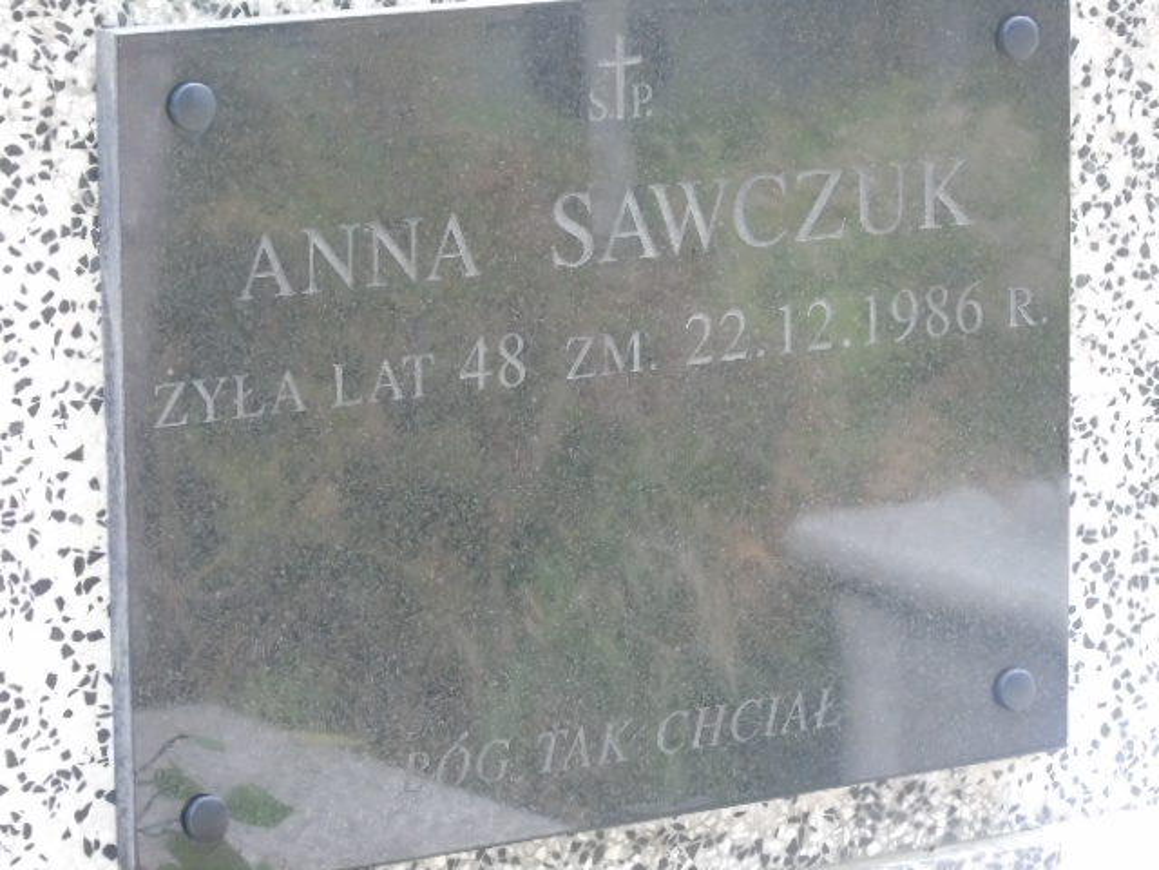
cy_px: 435
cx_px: 580
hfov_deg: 12.2
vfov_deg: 9.2
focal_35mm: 162
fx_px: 5424
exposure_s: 1/60
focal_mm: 29
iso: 800
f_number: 4.9
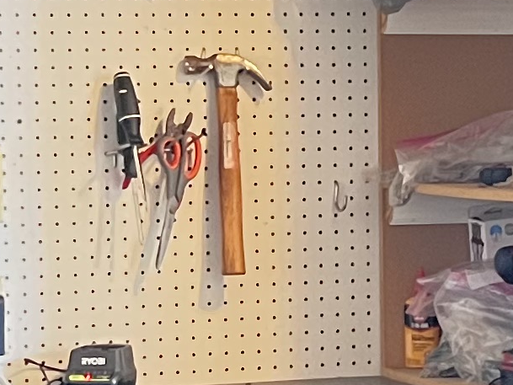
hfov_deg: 11.5
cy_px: 250
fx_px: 2549
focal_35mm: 172
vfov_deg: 8.6
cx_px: 316
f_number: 1.5
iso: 800
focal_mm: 5.7
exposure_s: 1/30
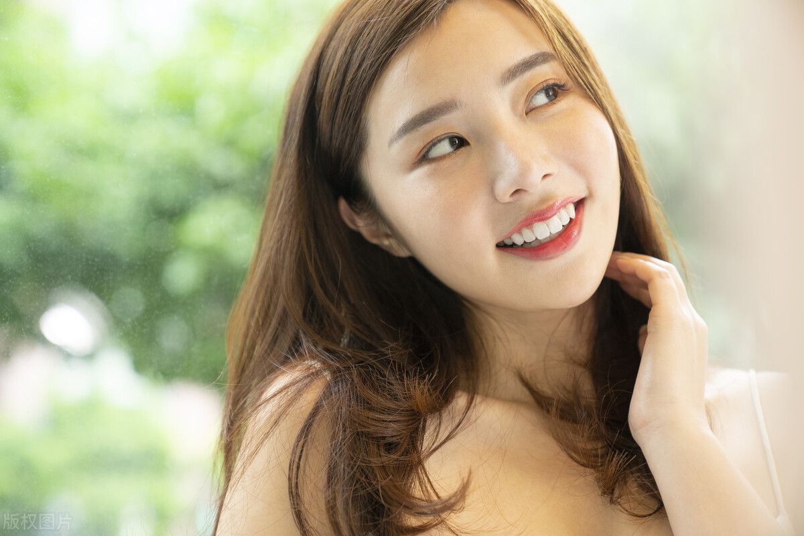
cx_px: 402
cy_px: 268
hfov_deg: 28.8
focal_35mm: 70
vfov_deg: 19.5
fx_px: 1563
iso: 1000
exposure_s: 1/160
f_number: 3.2
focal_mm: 70
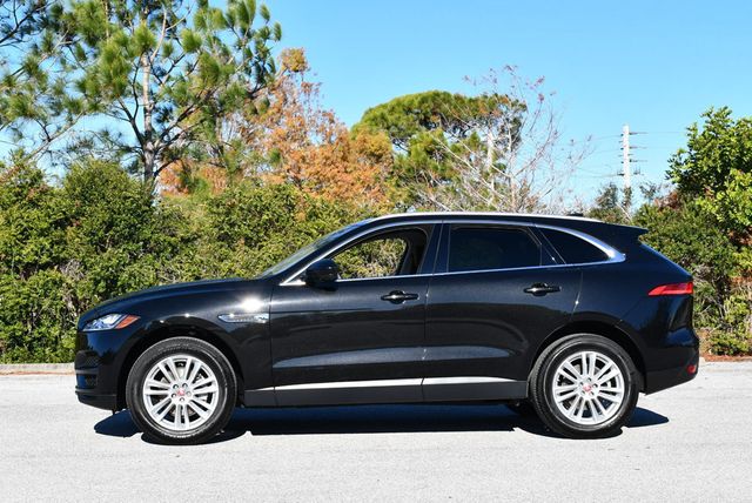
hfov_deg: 32.4
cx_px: 376
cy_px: 252
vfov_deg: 22.0
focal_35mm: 62
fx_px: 1296
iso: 125
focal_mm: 31
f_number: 8
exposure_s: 1/250
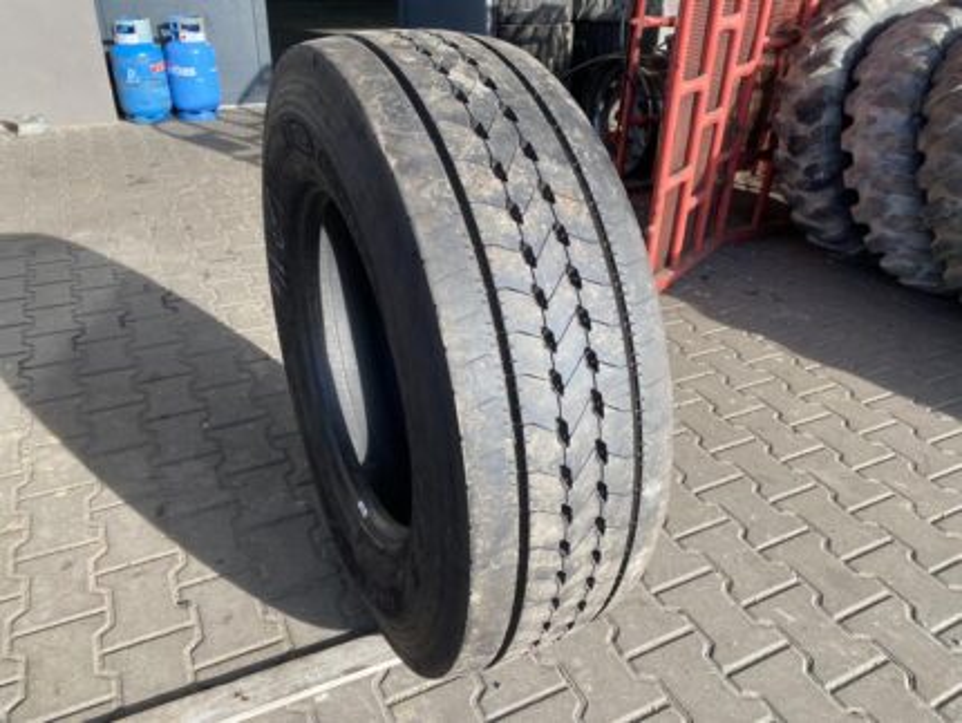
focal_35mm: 26
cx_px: 481
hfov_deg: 67.3
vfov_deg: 53.1
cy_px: 362
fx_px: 723
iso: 32
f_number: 1.8
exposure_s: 1/529
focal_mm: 4.25
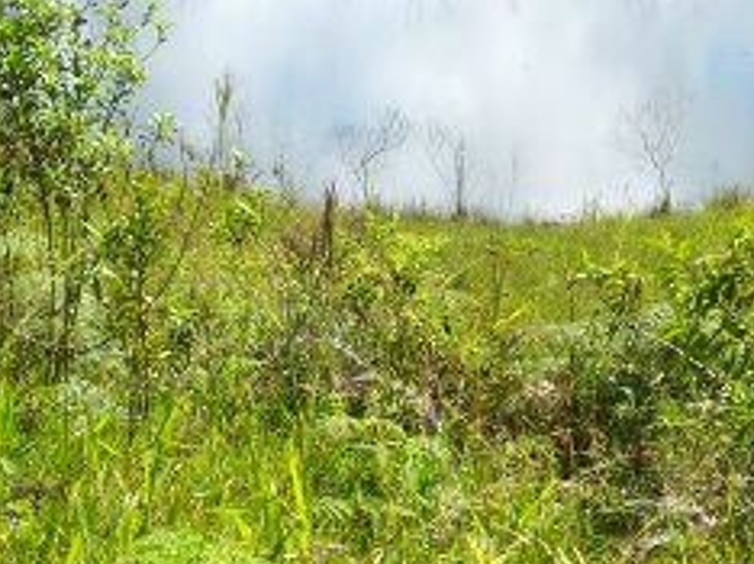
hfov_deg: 9.6
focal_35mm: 207
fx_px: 4504
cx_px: 461
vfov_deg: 7.2
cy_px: 100
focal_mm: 22.5
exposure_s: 1/400
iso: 80
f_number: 4.9
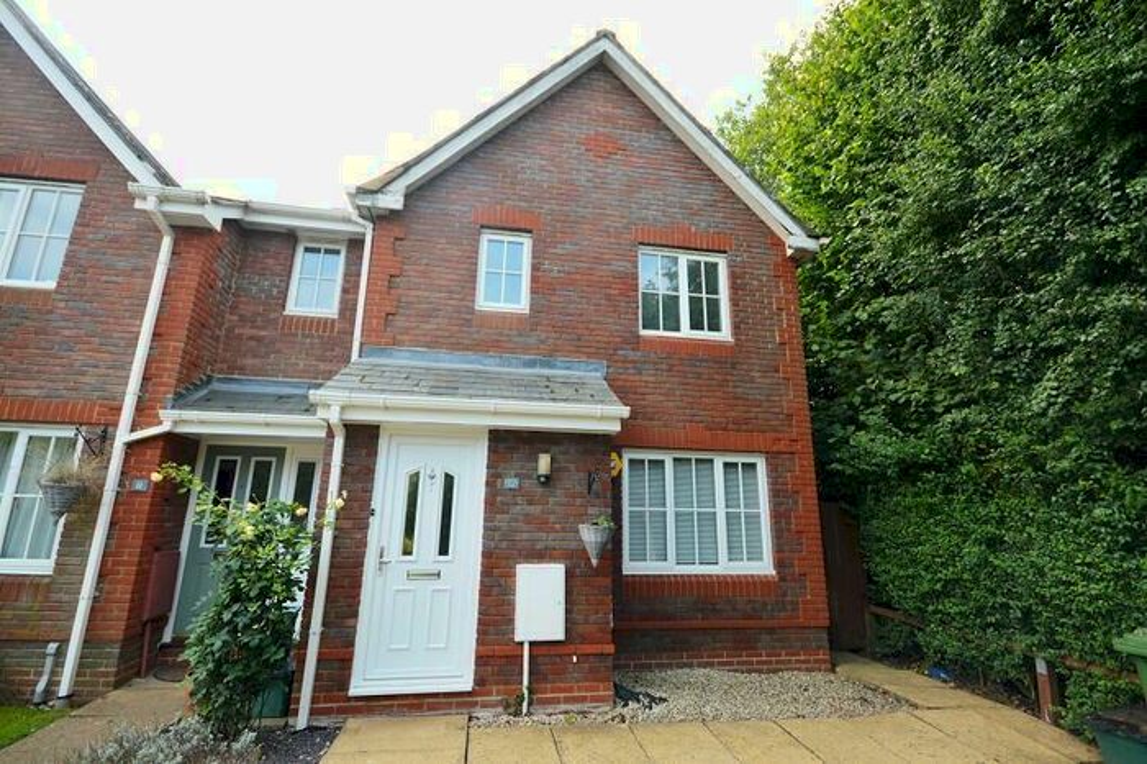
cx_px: 574
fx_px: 478
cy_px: 382
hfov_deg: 100.4
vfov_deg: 77.3
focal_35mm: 15
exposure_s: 1/125
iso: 110
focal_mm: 10
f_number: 5.6
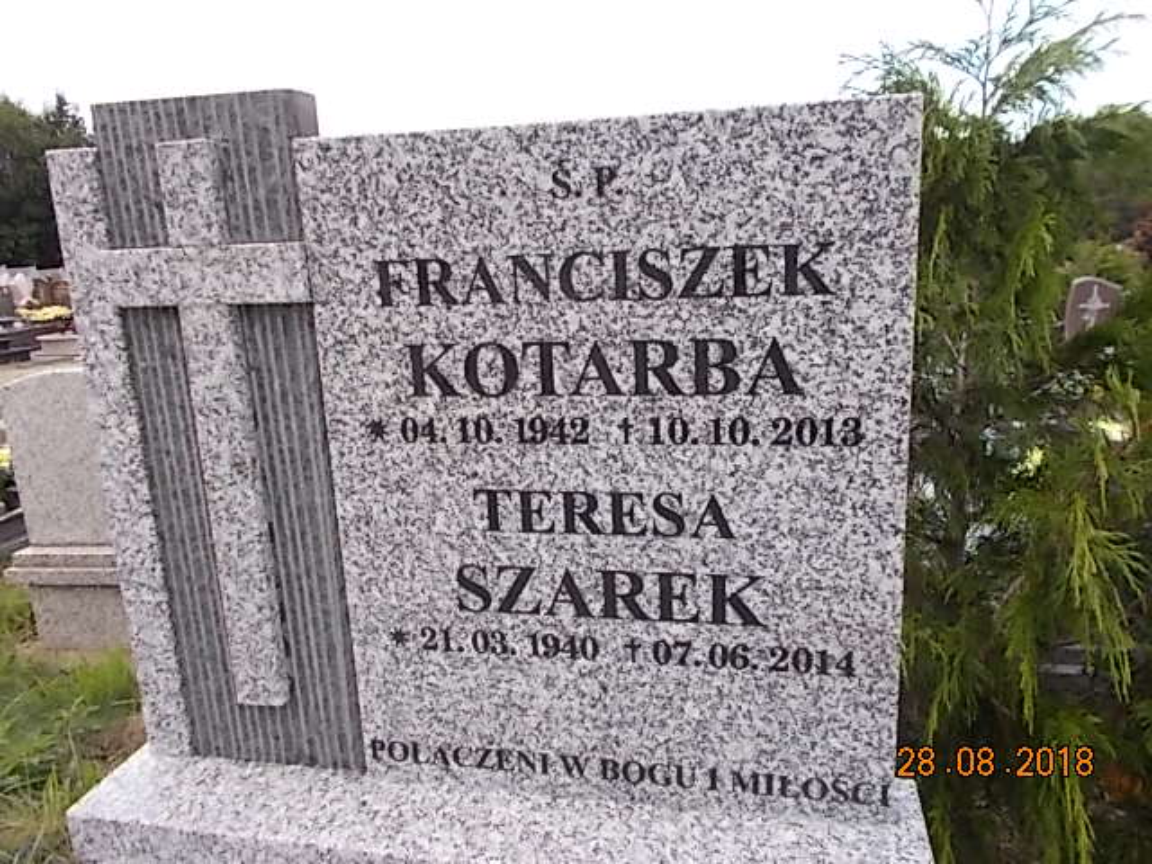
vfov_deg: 53.1
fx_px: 865
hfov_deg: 67.3
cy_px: 432
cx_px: 576
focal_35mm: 26
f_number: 3.2
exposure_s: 1/320
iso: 80
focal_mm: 4.6
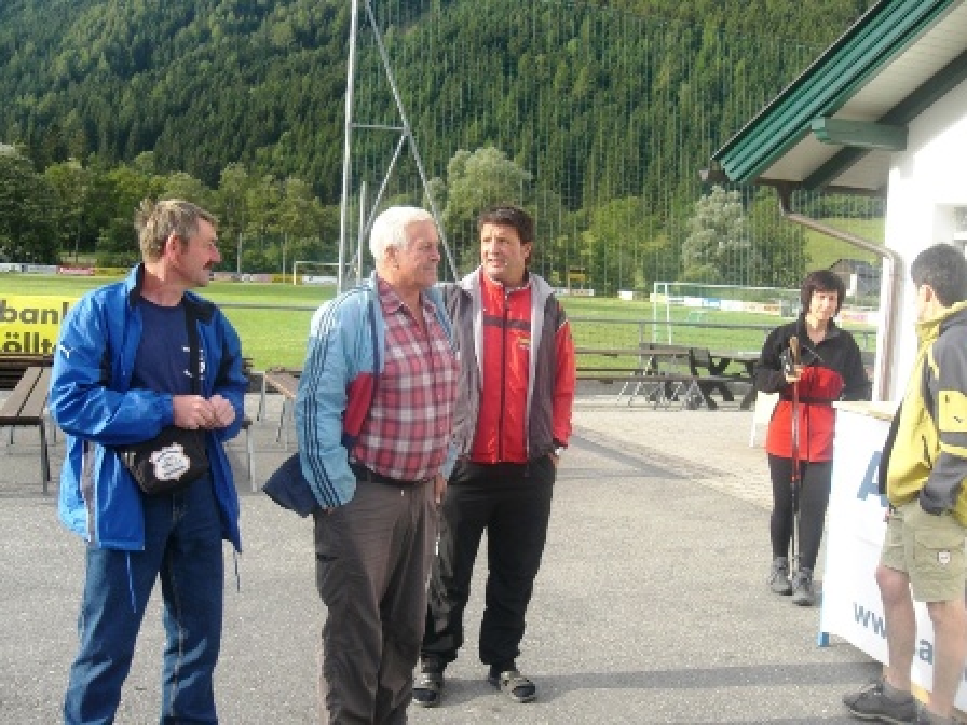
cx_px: 484
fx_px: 1062
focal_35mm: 38
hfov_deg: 49.0
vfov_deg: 37.7
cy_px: 362
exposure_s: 1/250
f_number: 3.1
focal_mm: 6.3
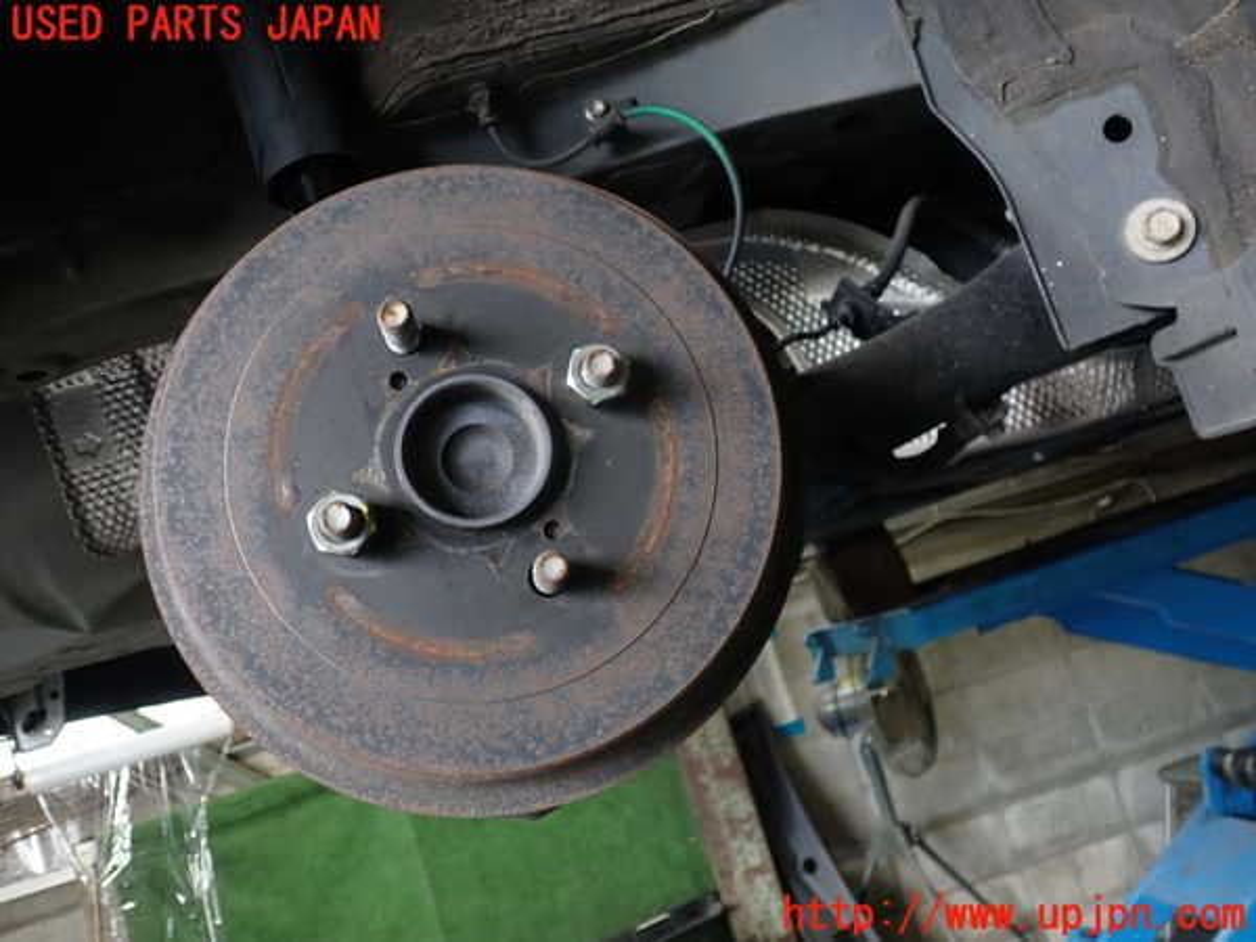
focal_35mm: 30
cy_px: 471
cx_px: 628
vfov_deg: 46.8
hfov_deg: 60.0
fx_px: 1089
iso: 200
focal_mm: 5.4
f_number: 2.3
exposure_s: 1/50
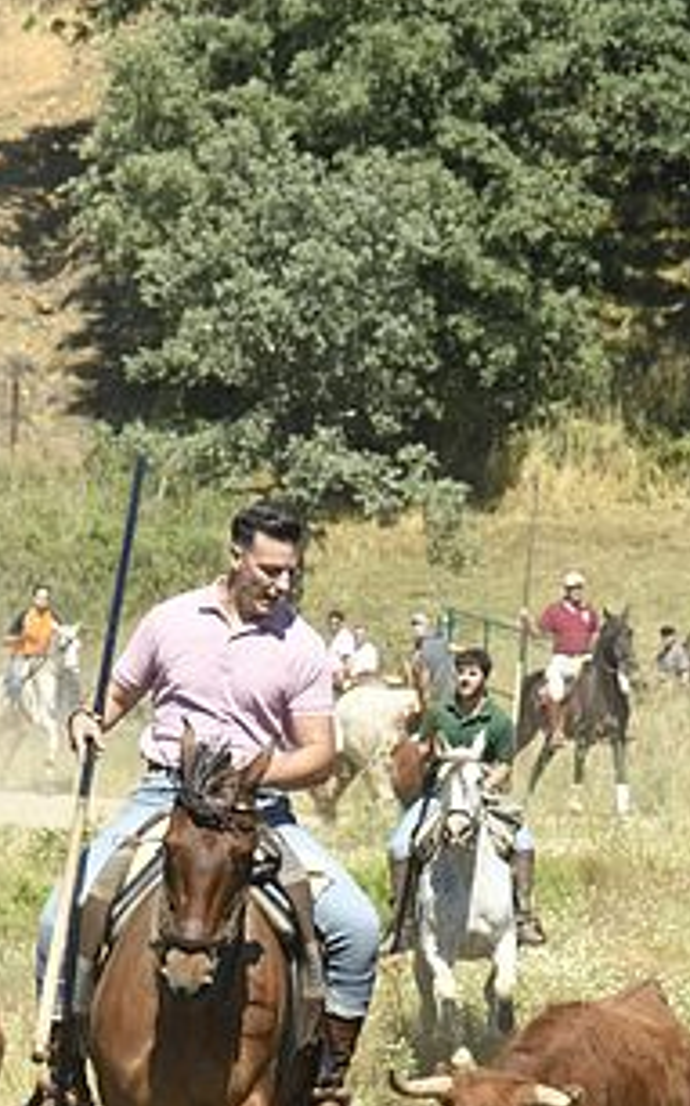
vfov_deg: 6.2
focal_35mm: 340
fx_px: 10239
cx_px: 285
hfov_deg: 3.9
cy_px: 754
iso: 250
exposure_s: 1/400
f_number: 8
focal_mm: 120
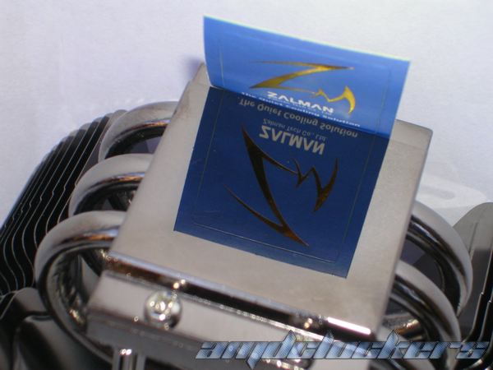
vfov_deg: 13.5
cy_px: 185
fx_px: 1567
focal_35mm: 110
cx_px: 246
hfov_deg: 17.9
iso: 50
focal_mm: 16.7
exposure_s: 1/60.1
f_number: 4.8
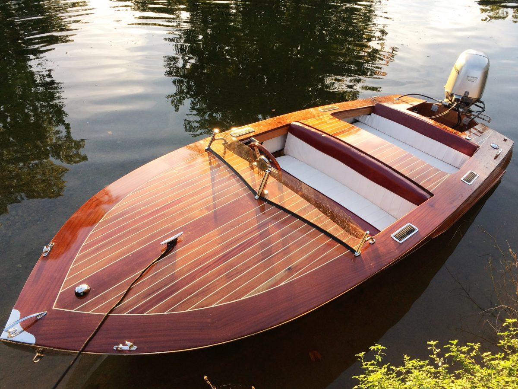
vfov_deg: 46.8
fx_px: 449
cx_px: 259
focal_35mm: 30
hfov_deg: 60.0
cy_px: 194
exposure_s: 1/131
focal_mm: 4.12
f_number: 2.2
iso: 32
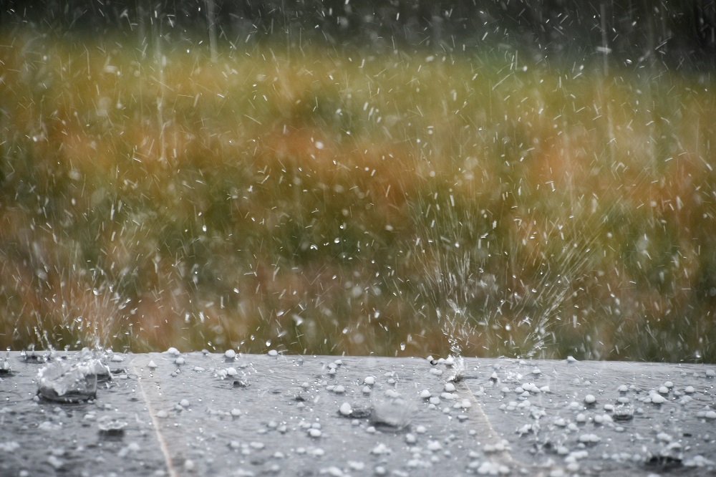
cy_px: 238
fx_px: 8947
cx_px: 358
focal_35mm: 450
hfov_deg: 4.6
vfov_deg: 3.1
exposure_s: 1/200
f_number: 6.3
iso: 250
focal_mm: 300
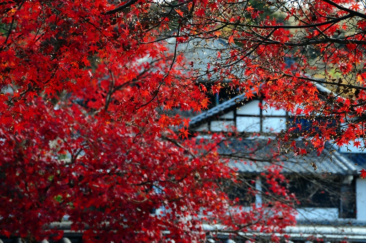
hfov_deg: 14.4
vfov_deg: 9.6
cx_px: 183
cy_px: 122
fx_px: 1447
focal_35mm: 142
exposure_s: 1/400
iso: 1250
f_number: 10
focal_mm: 95
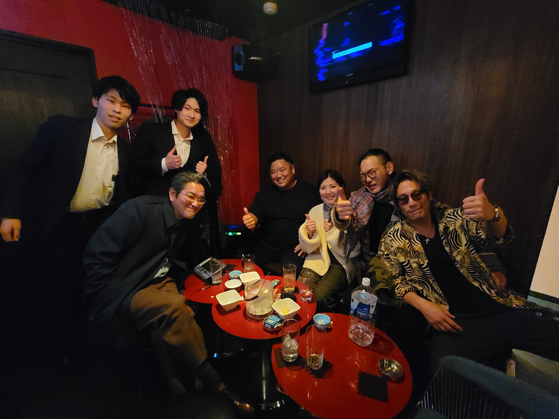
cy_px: 210
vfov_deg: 89.9
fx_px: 210
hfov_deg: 106.2
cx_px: 280
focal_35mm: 13
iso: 2000
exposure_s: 1/25
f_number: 2.2
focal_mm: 2.2
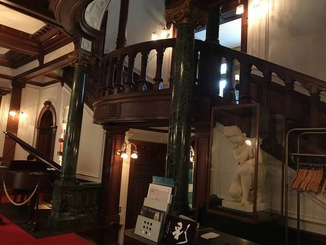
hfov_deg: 63.4
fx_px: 264
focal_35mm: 28
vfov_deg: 49.7
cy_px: 122
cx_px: 163
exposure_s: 1/15
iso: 64
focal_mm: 3.99
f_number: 1.8
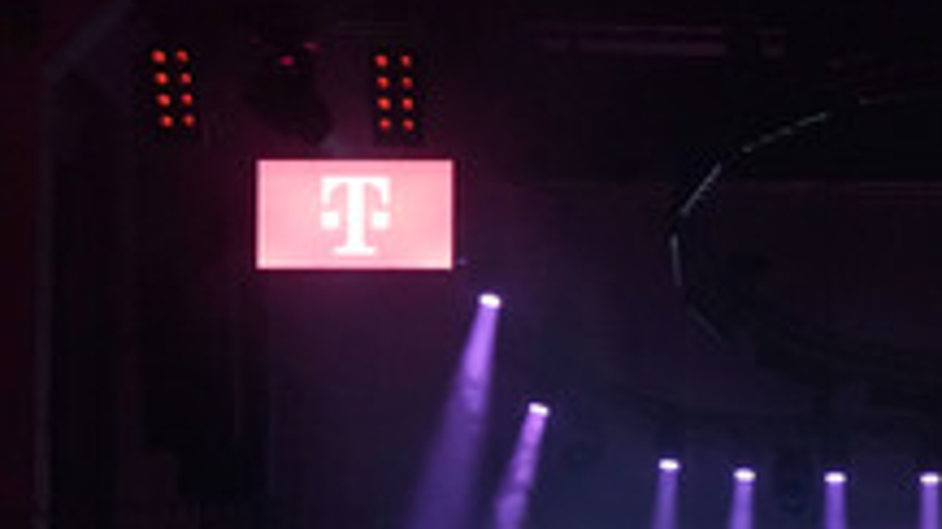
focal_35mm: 100
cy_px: 590
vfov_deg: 11.9
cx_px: 970
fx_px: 2498
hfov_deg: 20.6
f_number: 5.6
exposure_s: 1/160
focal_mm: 46
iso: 3200
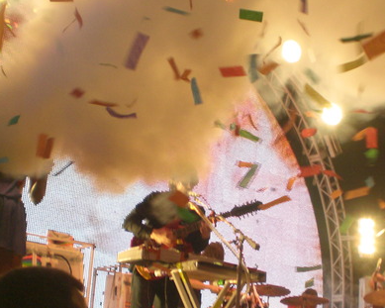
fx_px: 695
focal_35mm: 61
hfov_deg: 30.7
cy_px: 188
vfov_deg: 24.9
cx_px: 265
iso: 200
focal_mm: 6.3
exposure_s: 1/125
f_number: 3.1
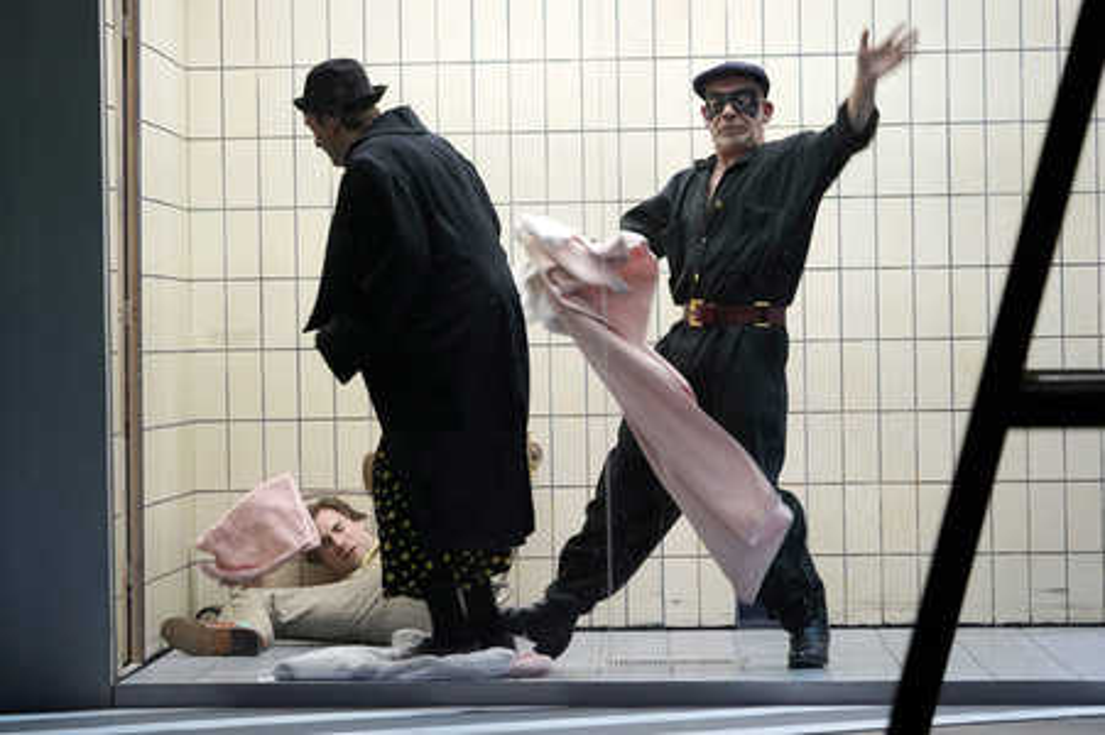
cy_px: 368
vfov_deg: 6.9
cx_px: 552
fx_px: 6134
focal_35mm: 200
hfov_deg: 10.3
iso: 3200
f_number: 6.3
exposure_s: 1/160
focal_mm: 200
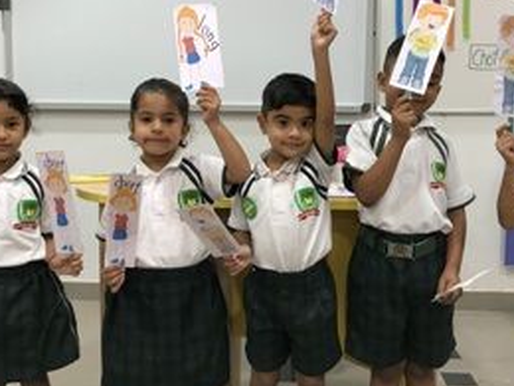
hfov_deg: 43.8
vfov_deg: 33.5
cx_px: 273
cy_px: 162
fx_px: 638
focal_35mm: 43
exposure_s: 1/20
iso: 32
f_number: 1.8
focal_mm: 3.99
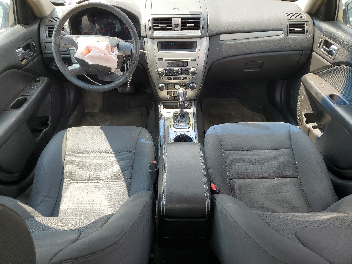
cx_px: 176
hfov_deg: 67.3
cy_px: 132
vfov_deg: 53.1
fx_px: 264
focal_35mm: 26
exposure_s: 1/323
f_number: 1.5
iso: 50
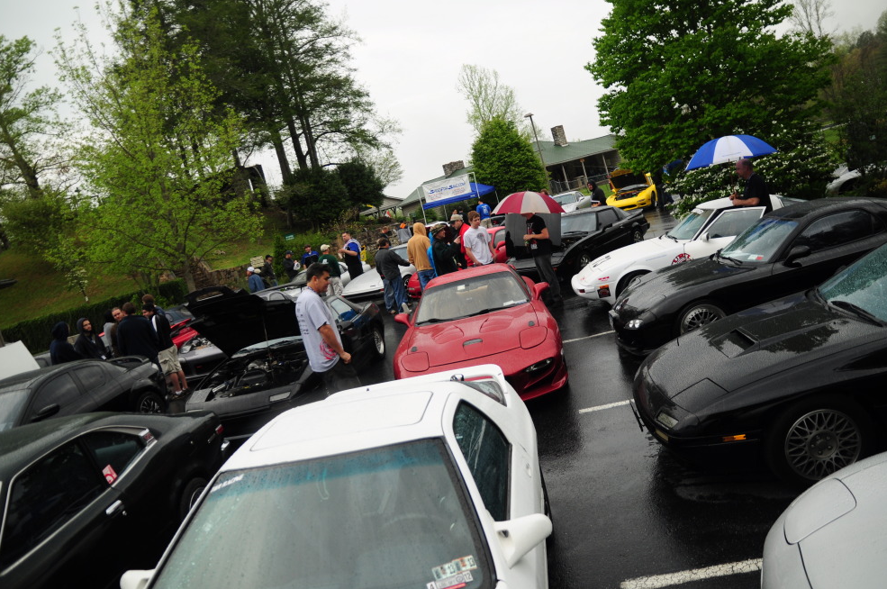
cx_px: 450
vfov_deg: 48.6
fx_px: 653
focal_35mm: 27
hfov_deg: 68.4
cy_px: 284
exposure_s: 1/640
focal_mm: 17
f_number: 2.8
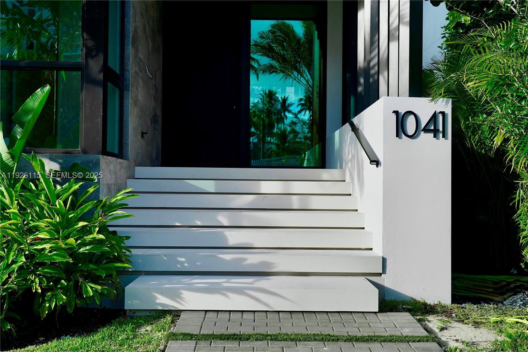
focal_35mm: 35
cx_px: 264
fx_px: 513
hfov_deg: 54.4
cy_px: 176
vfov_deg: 37.8
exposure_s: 1/320
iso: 100
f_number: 5.6
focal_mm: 35
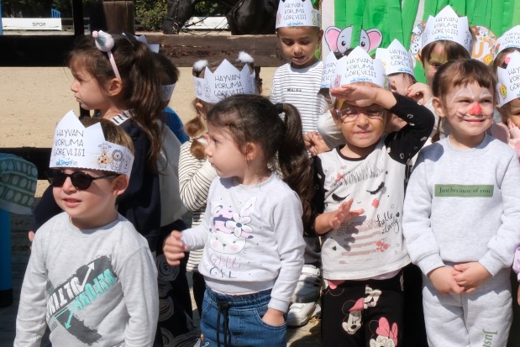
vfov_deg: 20.0
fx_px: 982
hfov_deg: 28.1
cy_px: 137
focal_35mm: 68
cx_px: 503
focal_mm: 17.1
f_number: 18
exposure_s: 1/160
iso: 250
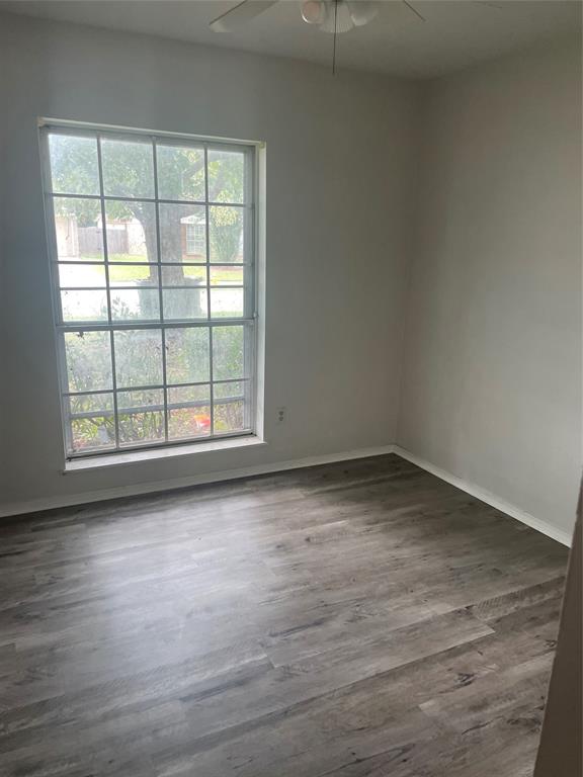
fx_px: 584
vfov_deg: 67.3
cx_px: 292
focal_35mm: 26
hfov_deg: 53.1
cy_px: 388
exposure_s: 1/120
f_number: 1.6
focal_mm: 4.2
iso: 125
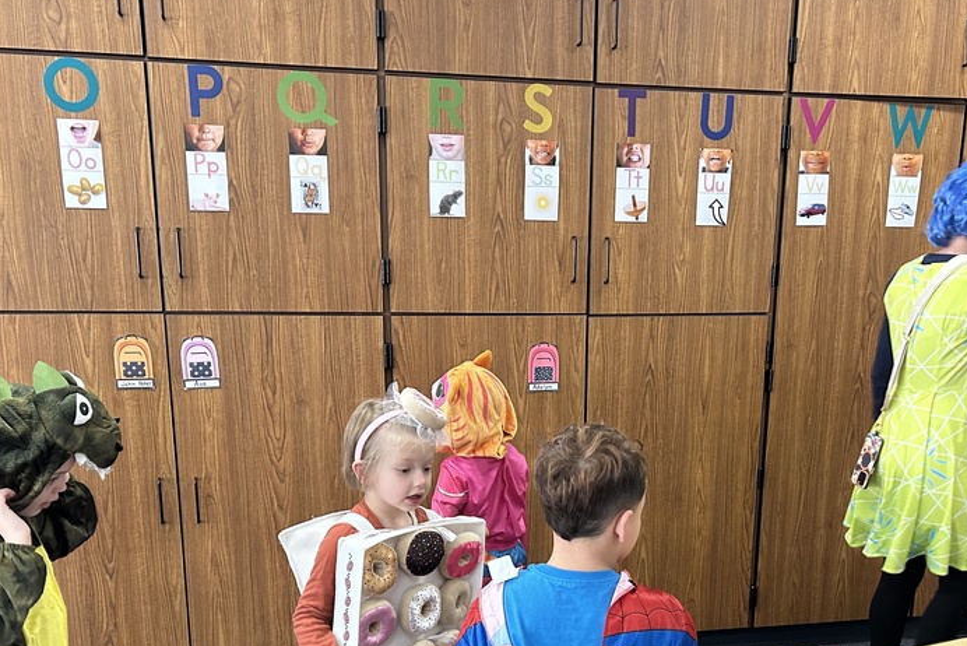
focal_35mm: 40
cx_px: 548
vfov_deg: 32.4
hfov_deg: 48.3
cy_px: 529
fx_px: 1075
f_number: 1.5
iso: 250
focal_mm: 5.7
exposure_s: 1/60
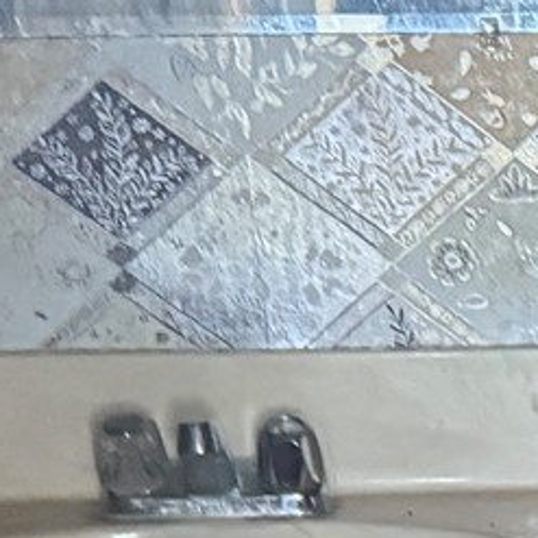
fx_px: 3095
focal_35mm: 176
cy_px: 934
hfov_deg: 9.0
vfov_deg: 9.5
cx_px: 1252
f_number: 1.78
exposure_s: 1/60
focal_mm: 6.76
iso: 800
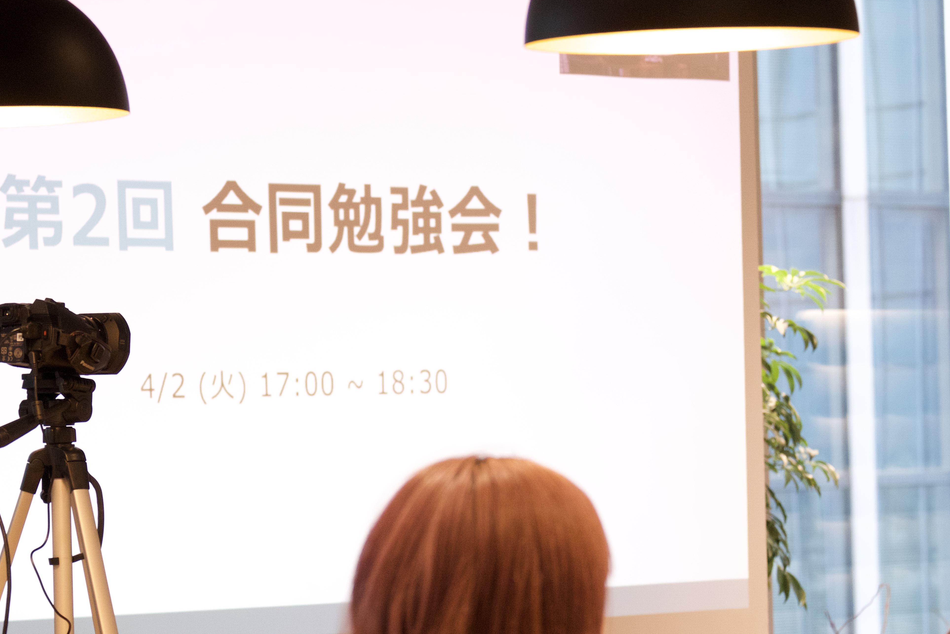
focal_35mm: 178
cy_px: 337
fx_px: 4697
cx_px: 375
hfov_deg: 11.5
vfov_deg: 7.7
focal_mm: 82
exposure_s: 1/60
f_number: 5
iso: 1600
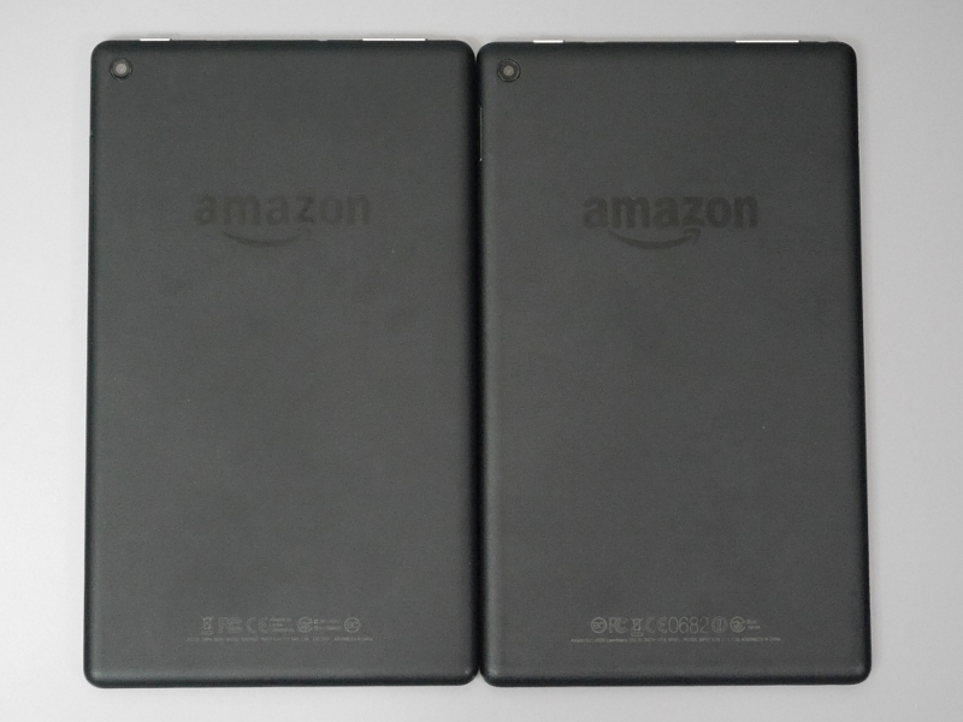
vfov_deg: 20.4
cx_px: 482
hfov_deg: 27.0
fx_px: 2003
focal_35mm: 72
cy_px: 361
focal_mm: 36
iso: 3200
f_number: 5.6
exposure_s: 1/50
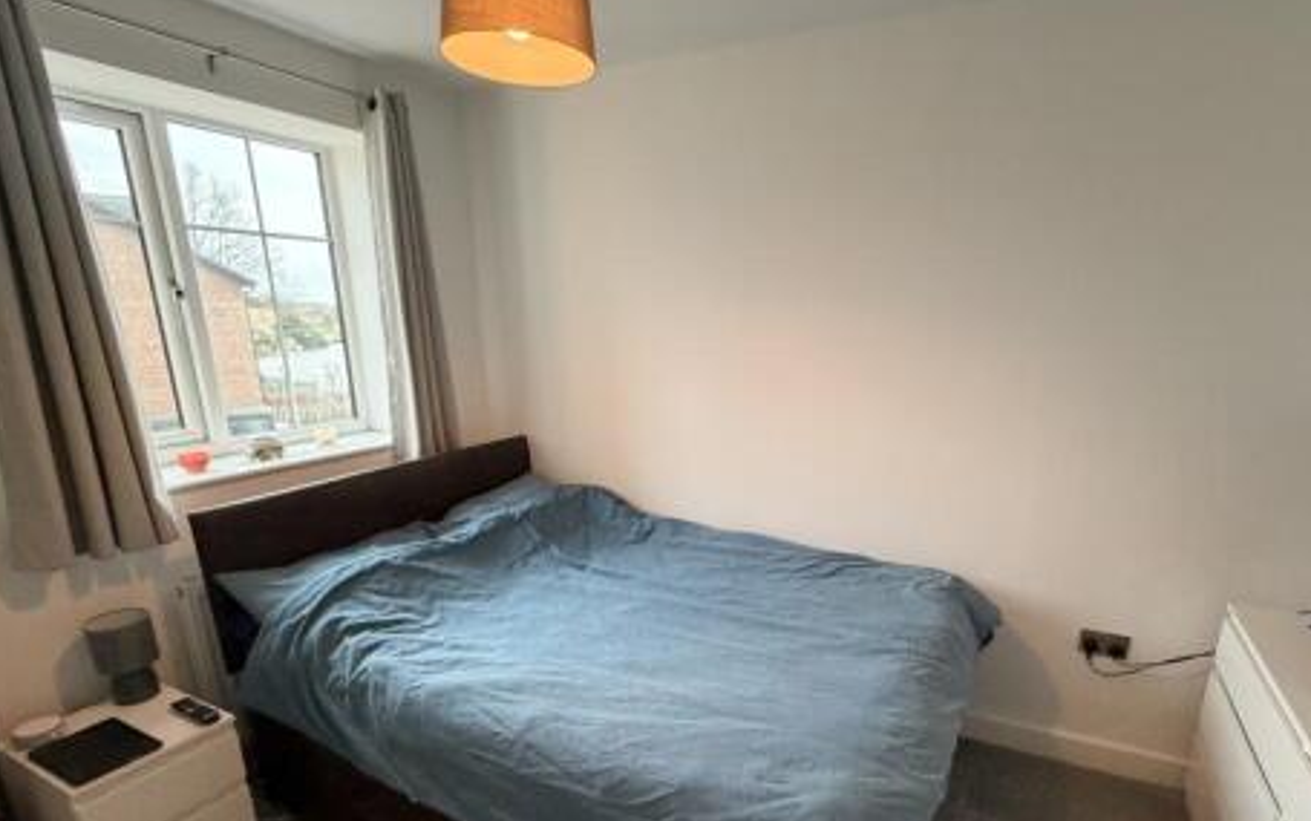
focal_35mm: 19
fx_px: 679
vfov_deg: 61.6
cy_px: 506
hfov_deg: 87.6
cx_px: 730
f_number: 2.2
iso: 400
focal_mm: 2.22
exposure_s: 1/59
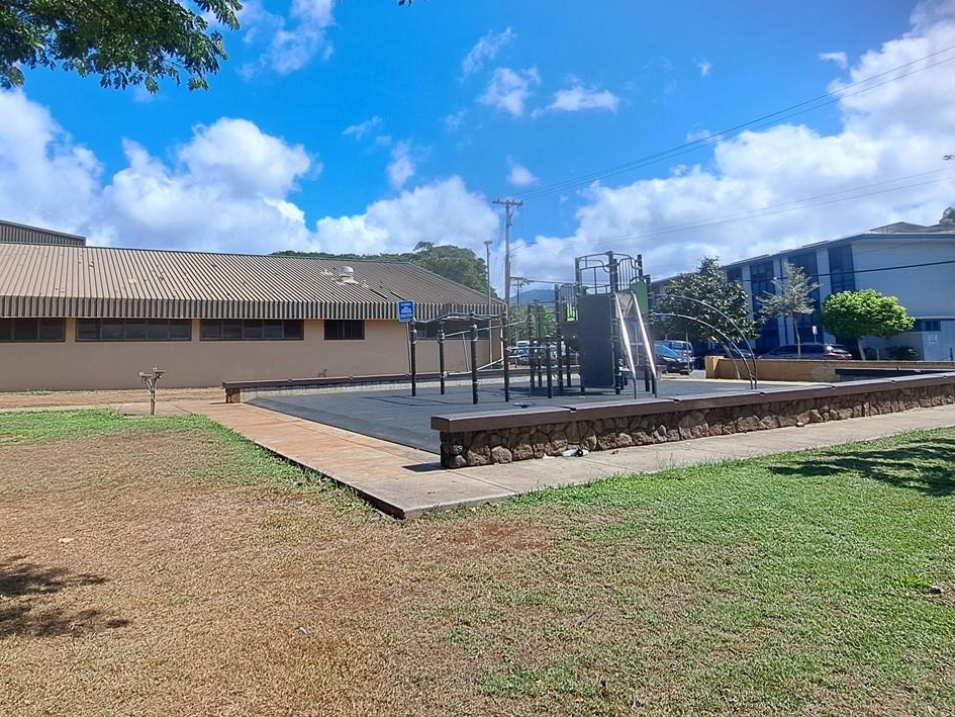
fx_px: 607
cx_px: 392
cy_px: 282
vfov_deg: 60.5
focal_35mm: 22
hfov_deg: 75.7
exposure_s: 1/1318
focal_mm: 1.74
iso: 50
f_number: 2.2
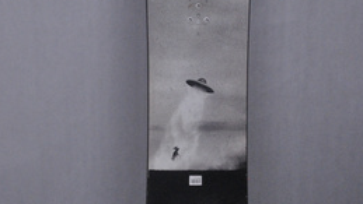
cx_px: 197
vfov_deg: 20.1
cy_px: 103
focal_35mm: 60
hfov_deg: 34.9
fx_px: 578
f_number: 13
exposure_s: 1/125
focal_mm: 22
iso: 3200
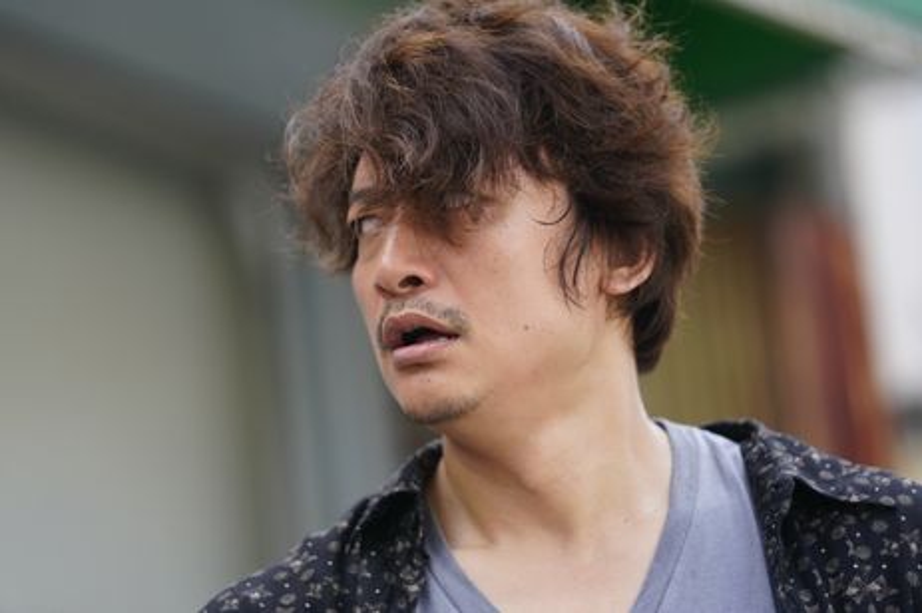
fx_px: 5118
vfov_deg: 6.9
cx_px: 461
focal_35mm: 200
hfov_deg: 10.3
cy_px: 306
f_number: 2.8
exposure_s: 1/2500
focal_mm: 200
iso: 1000
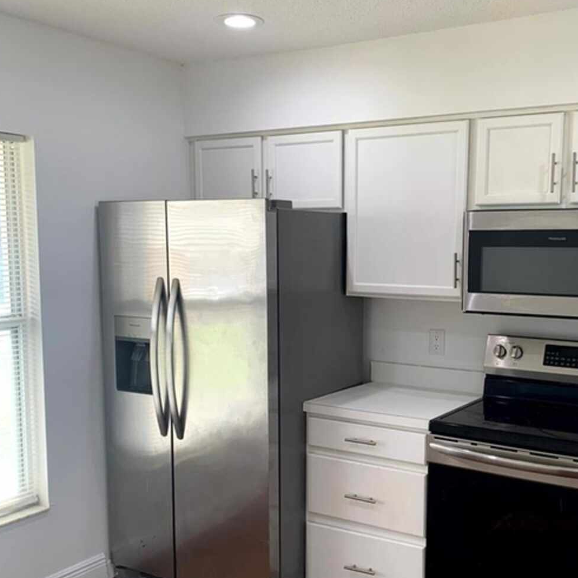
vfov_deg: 41.6
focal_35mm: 40
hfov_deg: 41.7
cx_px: 341
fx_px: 756
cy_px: 354
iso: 64
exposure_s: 1/121
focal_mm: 4.25
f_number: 1.8
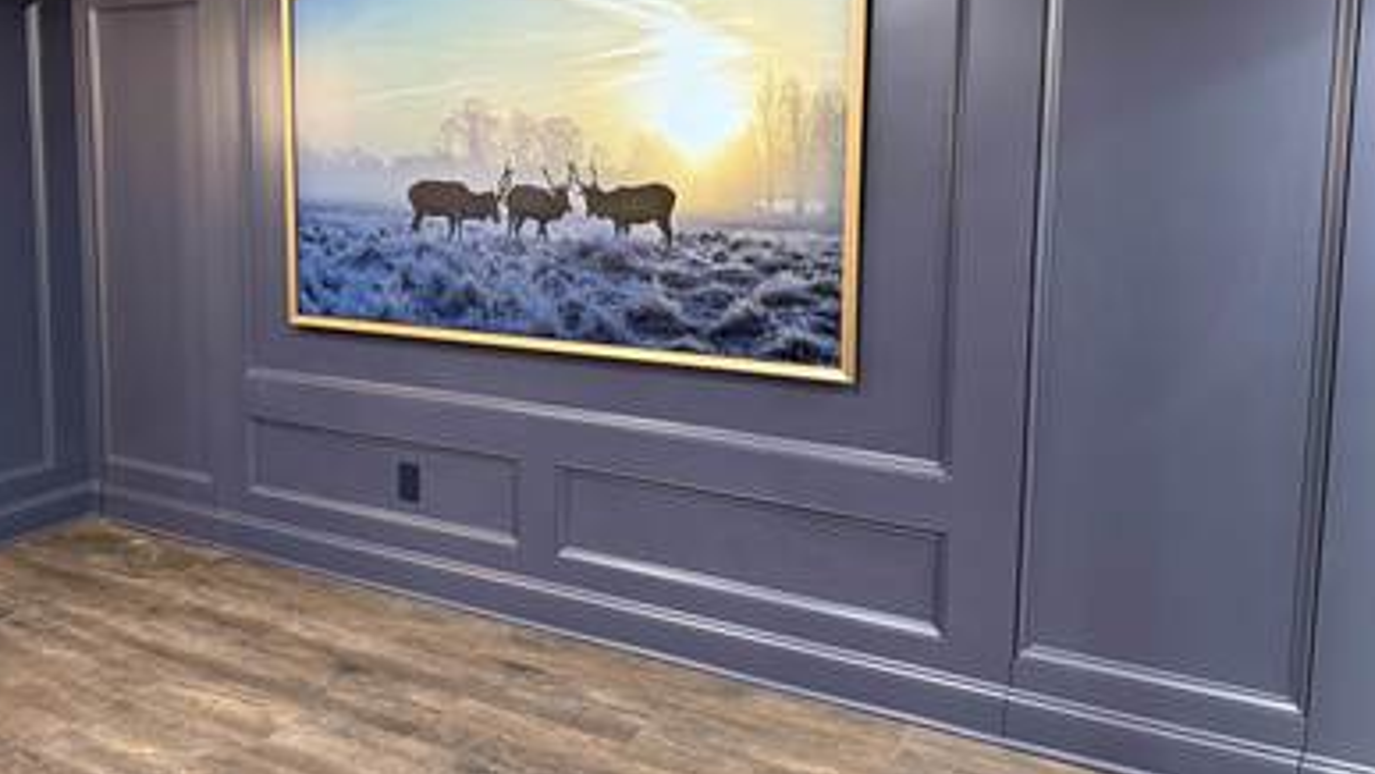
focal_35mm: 27
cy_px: 249
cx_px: 668
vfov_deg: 42.3
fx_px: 985
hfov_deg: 69.8
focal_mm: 6.76
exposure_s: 1/60
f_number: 1.78
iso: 640
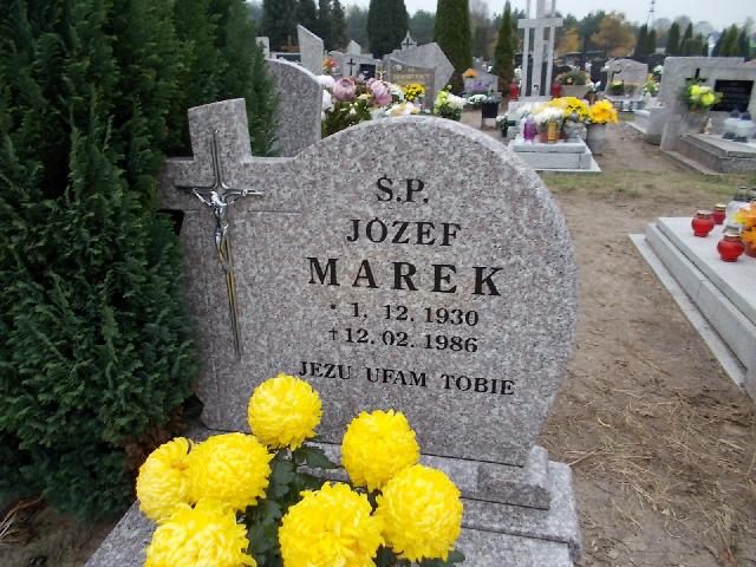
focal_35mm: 26
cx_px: 378
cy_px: 284
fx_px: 568
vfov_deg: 53.1
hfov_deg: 67.3
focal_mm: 4.6
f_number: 3.2
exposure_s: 1/60
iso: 80
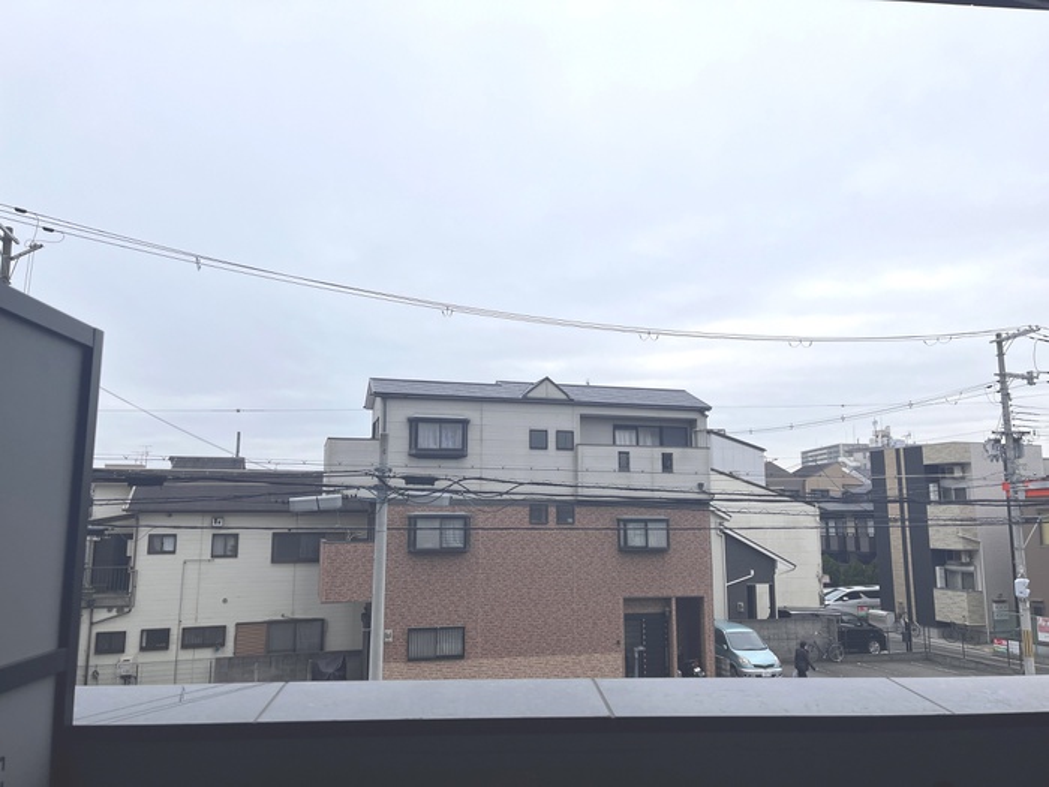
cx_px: 524
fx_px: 788
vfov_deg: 53.1
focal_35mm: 26
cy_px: 394
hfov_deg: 67.3
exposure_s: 1/983
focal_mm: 5.1
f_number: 1.6
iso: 50
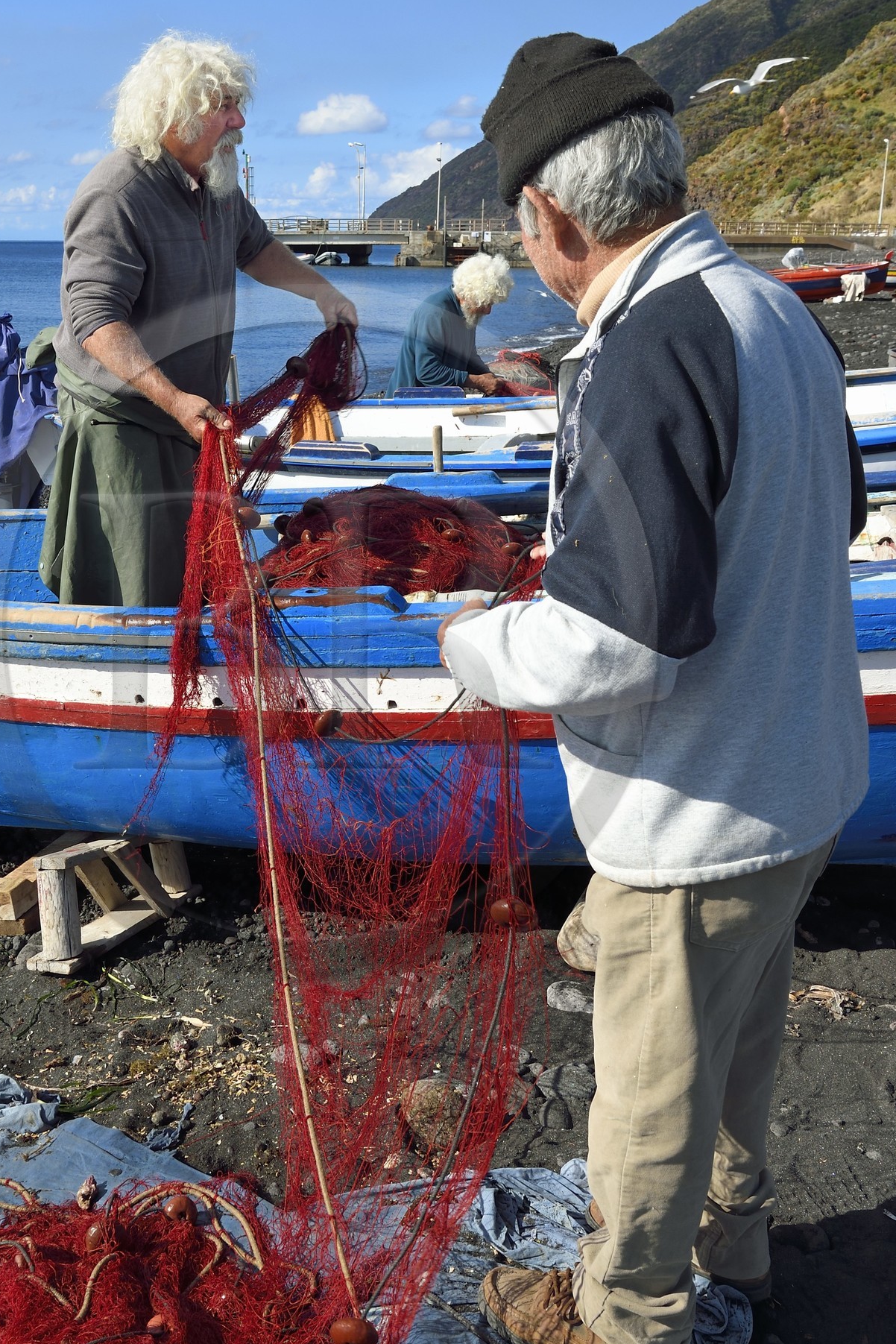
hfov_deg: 33.2
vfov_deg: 48.4
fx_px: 1493
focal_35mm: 40
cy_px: 632
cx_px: 311
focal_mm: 30
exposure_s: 1/250
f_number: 13
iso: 200
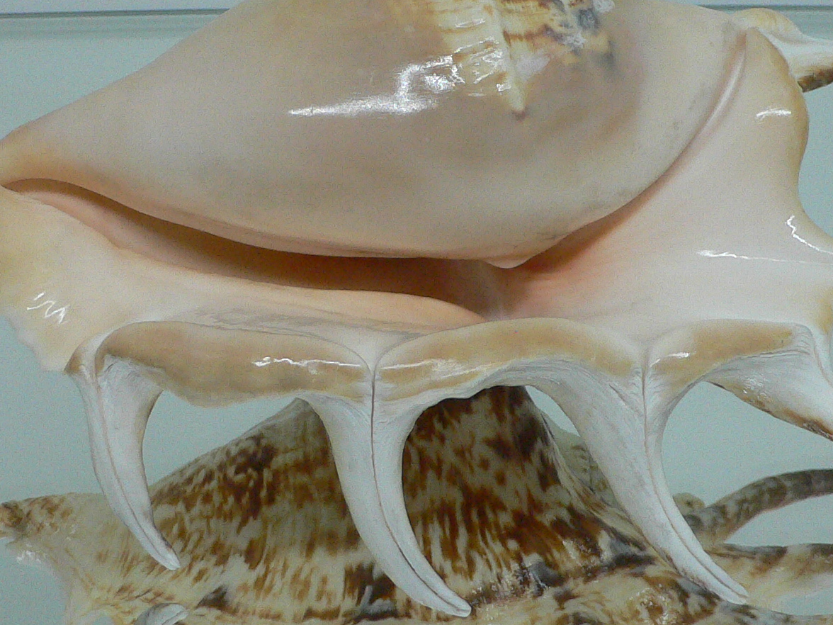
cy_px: 227
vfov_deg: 24.3
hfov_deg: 32.2
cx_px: 436
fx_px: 1444
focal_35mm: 60
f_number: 2.8
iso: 200
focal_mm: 4.6
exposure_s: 1/60
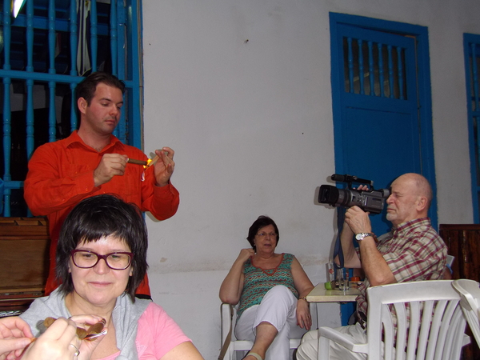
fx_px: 596
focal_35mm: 43
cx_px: 240
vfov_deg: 33.6
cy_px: 180
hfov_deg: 43.9
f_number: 3.4
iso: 181
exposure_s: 1/60
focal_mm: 7.6
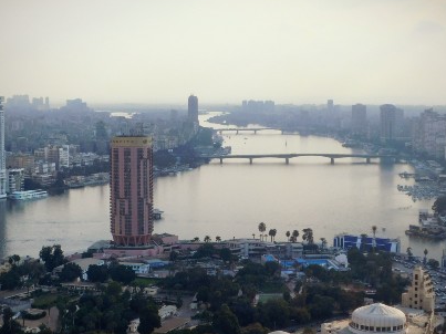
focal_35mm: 67
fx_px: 863
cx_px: 224
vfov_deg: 21.9
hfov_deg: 29.0
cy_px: 186
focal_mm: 8
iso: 125
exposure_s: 1/640
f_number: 3.7
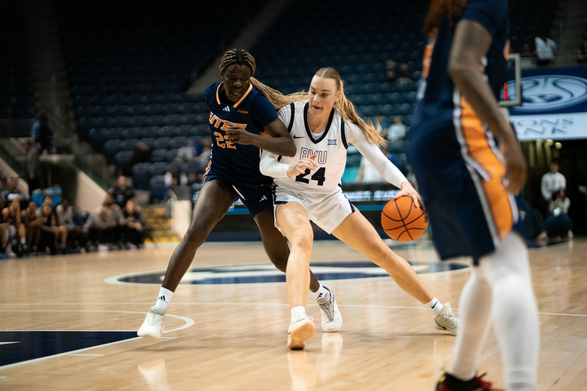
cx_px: 294
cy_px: 196
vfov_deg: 16.1
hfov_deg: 23.9
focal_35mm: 85
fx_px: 1386
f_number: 1.6
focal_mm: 85
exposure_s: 1/3200
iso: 2500
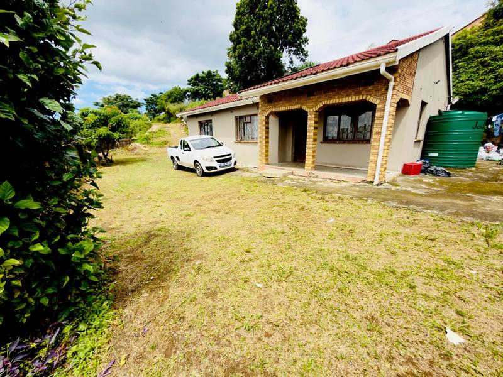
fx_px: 203
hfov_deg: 102.1
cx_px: 252
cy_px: 188
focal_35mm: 14
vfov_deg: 85.7
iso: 20
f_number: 2.2
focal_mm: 2.2
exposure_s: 1/450
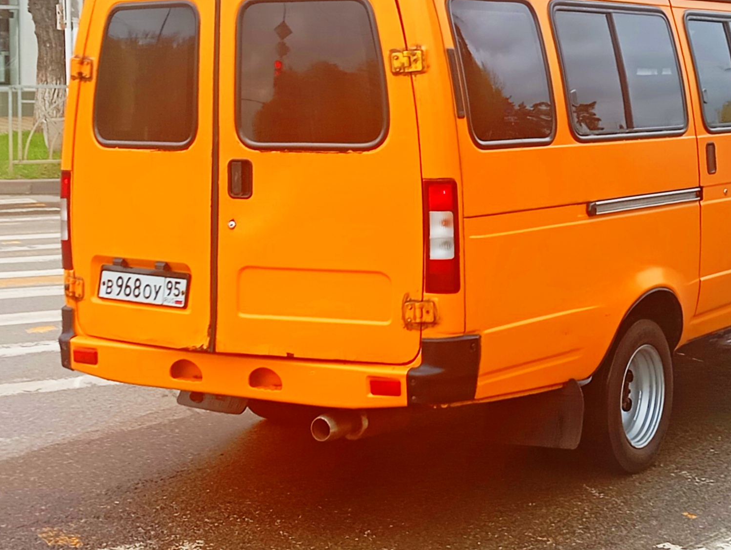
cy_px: 180
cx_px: 472
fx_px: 803
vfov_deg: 37.4
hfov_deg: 48.3
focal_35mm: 38
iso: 111
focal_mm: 4.22
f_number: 1.8
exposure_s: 1/272
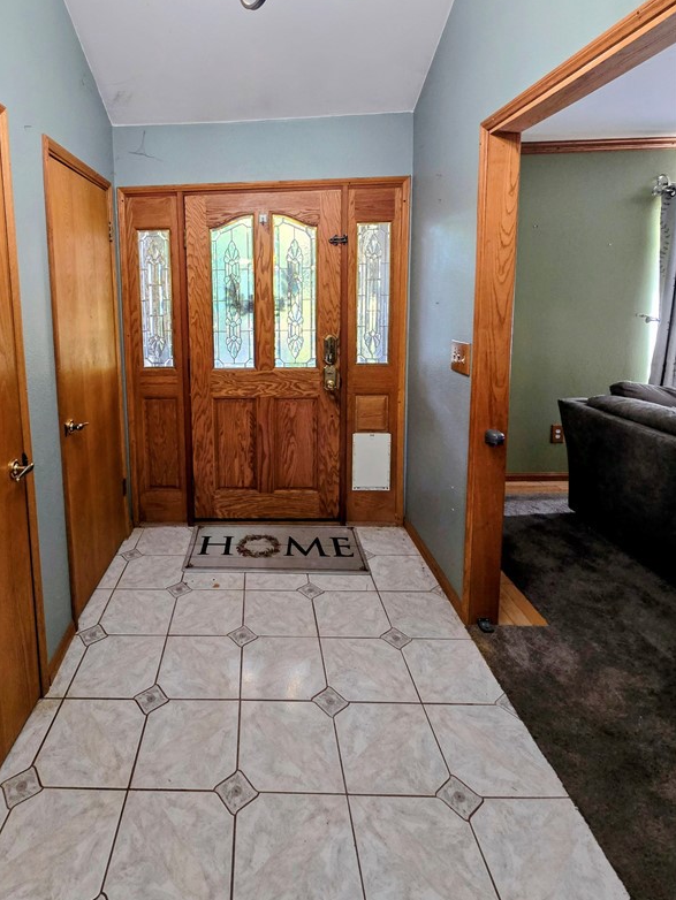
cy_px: 354
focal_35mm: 17
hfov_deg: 72.9
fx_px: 442
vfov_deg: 89.7
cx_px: 237
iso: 200
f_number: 2.2
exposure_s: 1/60
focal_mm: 2.2
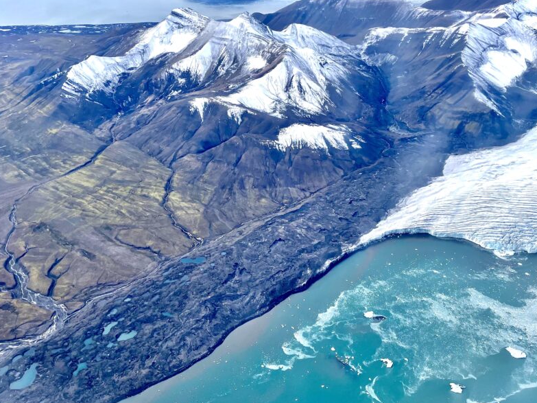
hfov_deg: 53.9
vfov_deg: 41.8
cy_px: 214
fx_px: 527
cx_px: 281
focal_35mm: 34
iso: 32
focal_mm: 4.2
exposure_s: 1/917
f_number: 1.6
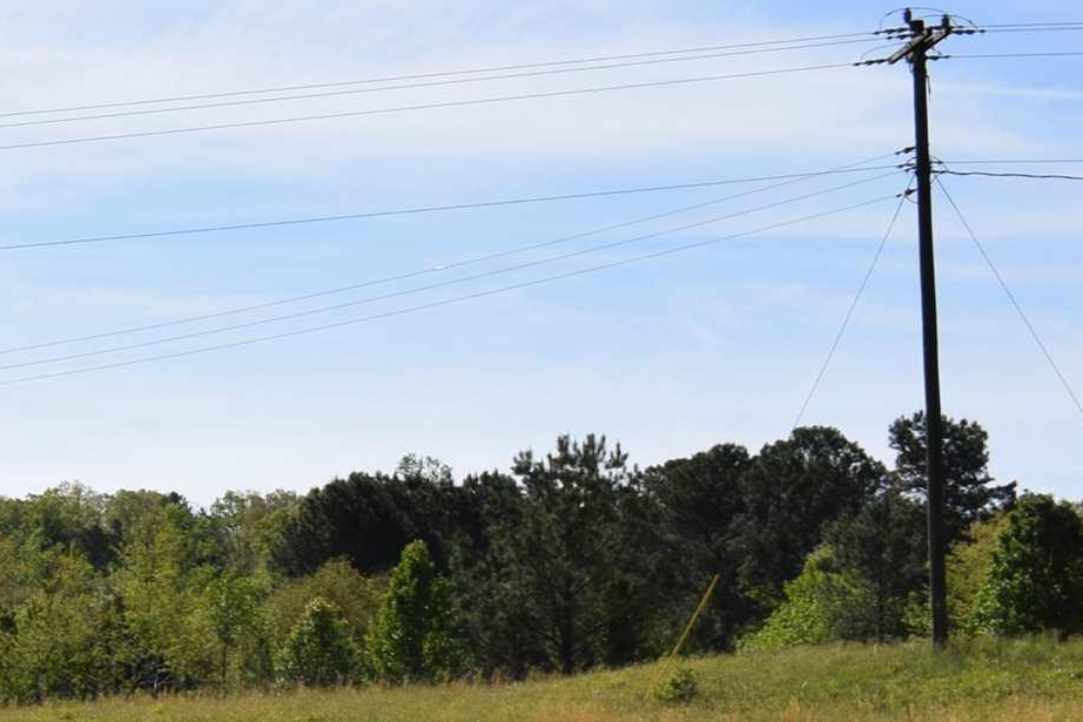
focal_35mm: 110
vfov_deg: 12.3
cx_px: -704
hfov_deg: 16.4
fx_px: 3309
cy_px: 730
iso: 100
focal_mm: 22
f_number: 11
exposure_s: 1/200
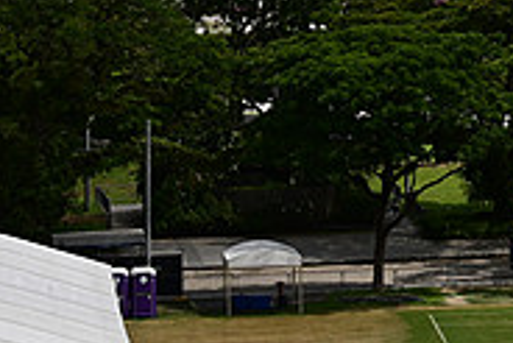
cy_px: -363
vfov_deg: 5.8
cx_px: 686
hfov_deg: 8.8
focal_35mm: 230
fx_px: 3280
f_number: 11
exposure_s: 1/500
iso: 200
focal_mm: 53
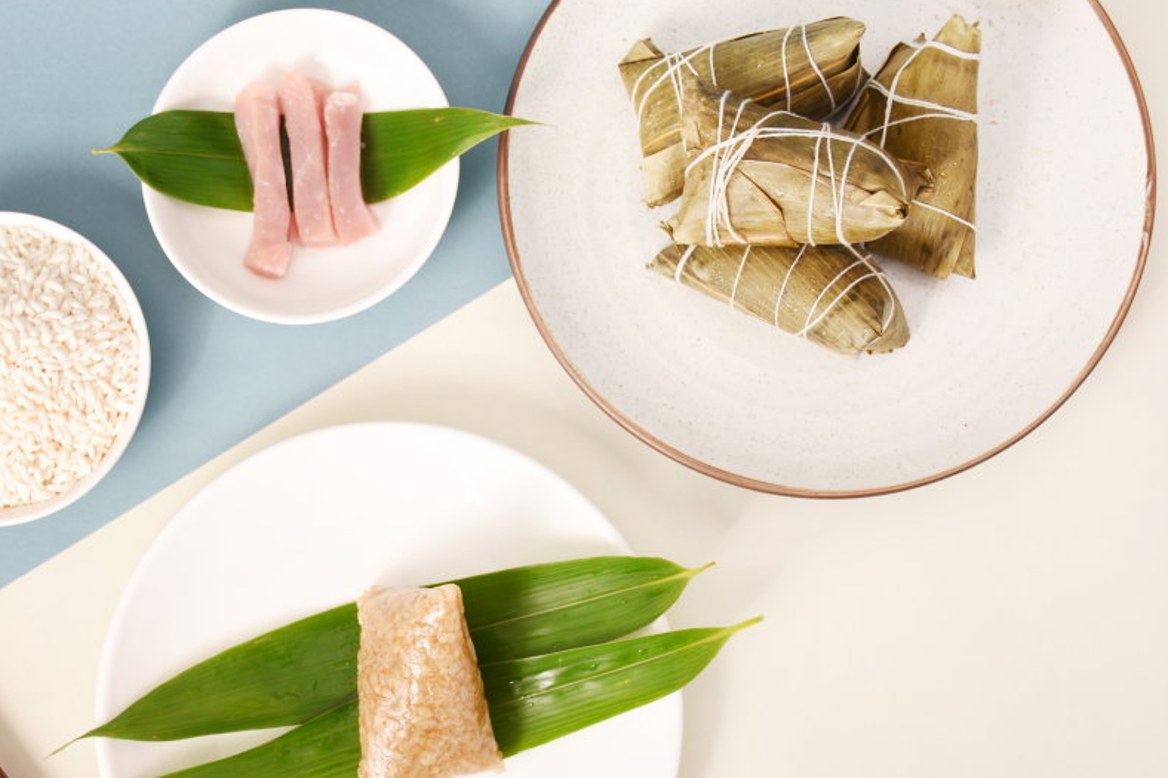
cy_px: 475
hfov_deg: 37.6
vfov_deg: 25.6
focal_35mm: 53
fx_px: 1708
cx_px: 461
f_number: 4
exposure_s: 1/200
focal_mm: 27
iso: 100
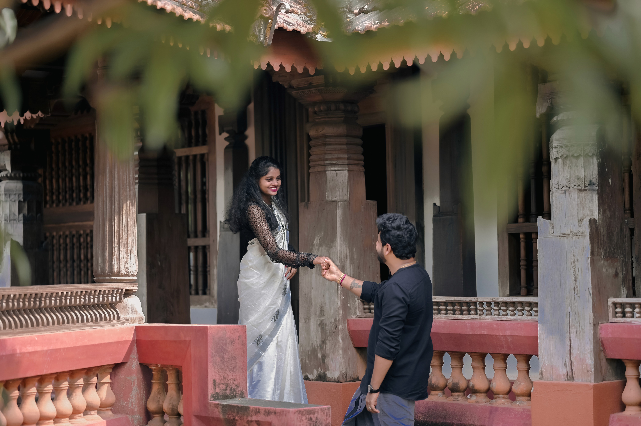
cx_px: 320
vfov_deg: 16.1
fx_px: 1512
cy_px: 213
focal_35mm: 85
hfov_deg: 23.9
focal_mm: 85
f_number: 1.8
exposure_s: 1/800
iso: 320
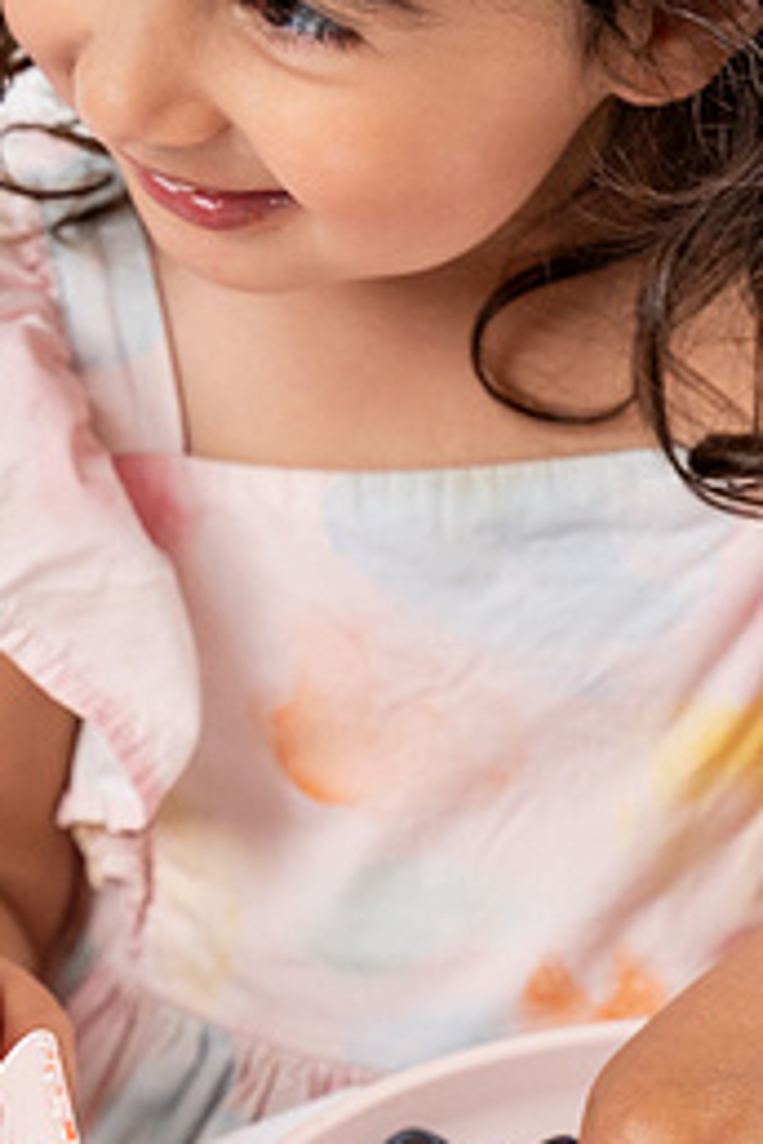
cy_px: 321
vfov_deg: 11.7
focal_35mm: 175
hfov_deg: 7.8
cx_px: 364
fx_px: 5563
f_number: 4
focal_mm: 52
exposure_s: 1/500
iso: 800
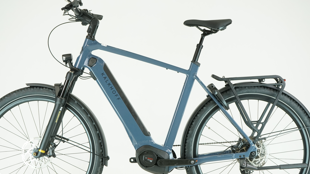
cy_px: 108
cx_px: 149
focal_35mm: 62
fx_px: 510
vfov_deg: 19.4
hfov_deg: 33.8
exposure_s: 1/200
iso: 1600
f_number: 5.6
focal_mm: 49
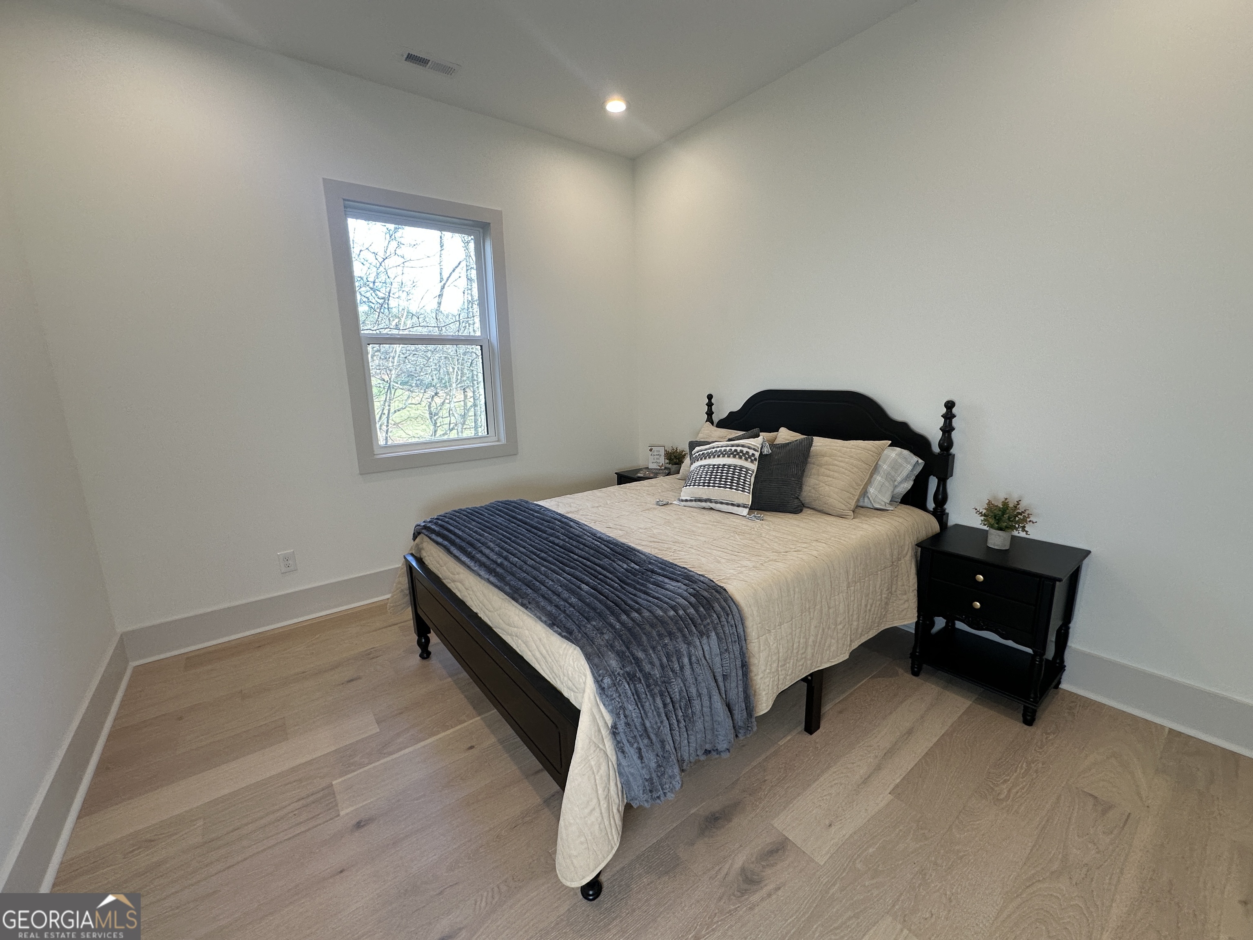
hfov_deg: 102.1
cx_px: 626
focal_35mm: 14
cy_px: 470
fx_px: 507
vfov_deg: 85.7
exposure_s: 1/120
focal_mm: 2.22
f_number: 2.2
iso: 100
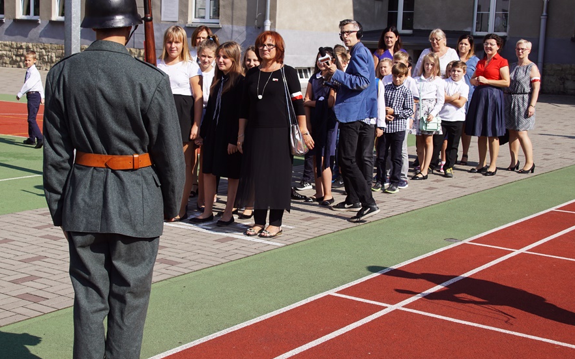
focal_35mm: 52
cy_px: 155
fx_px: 815
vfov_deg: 24.8
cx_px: 271
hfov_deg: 38.9
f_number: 6.3
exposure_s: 1/320
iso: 100
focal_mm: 30
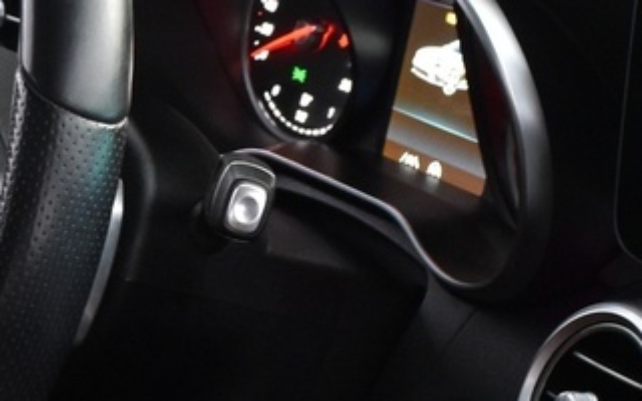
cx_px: 86
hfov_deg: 12.8
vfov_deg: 7.9
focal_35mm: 163
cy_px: 616
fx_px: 2845
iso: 1250
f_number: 5.6
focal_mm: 21
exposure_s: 1/8
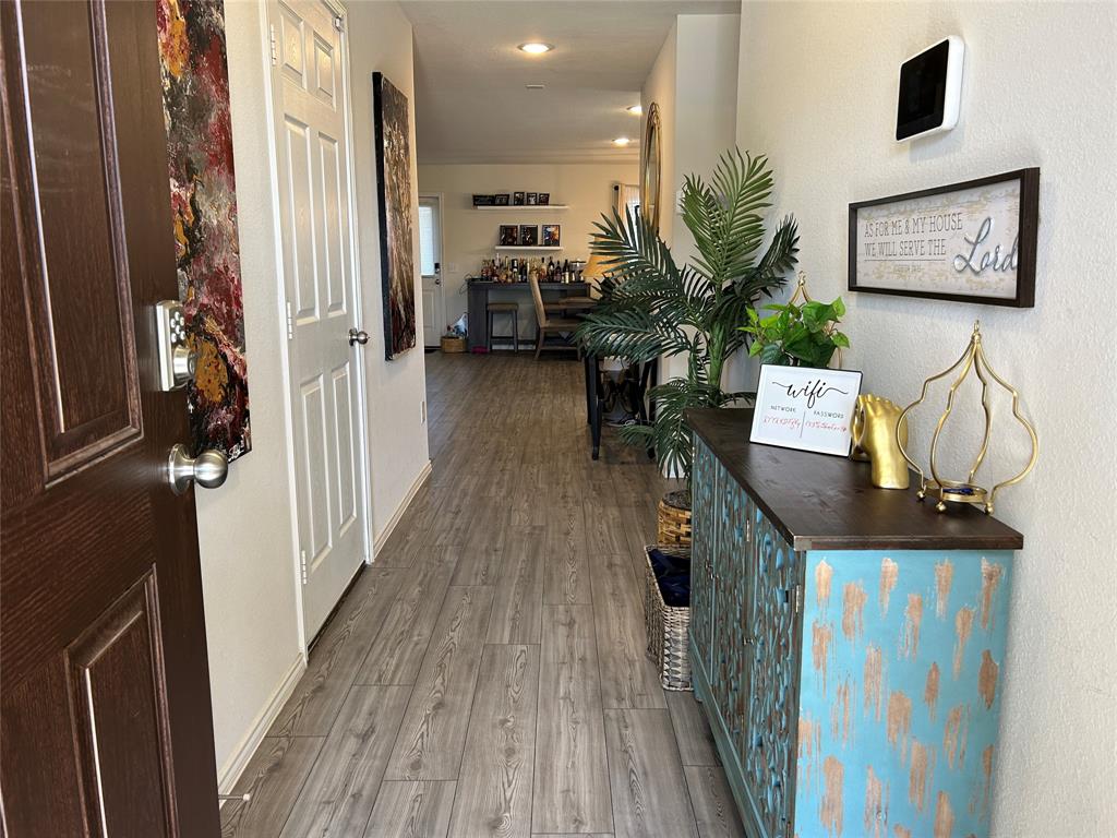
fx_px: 839
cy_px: 419
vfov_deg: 53.1
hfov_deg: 67.3
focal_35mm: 26
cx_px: 558
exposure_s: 1/120
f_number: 1.5
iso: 125
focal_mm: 5.7
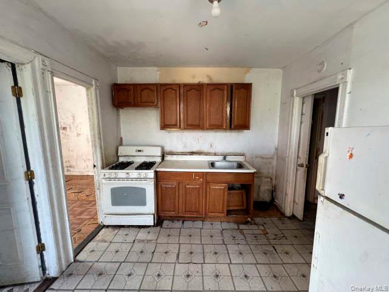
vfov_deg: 85.7
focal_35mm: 14
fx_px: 157
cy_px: 146
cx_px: 194
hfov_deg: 102.1
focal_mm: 2.22
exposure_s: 1/99
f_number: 2.2
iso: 160
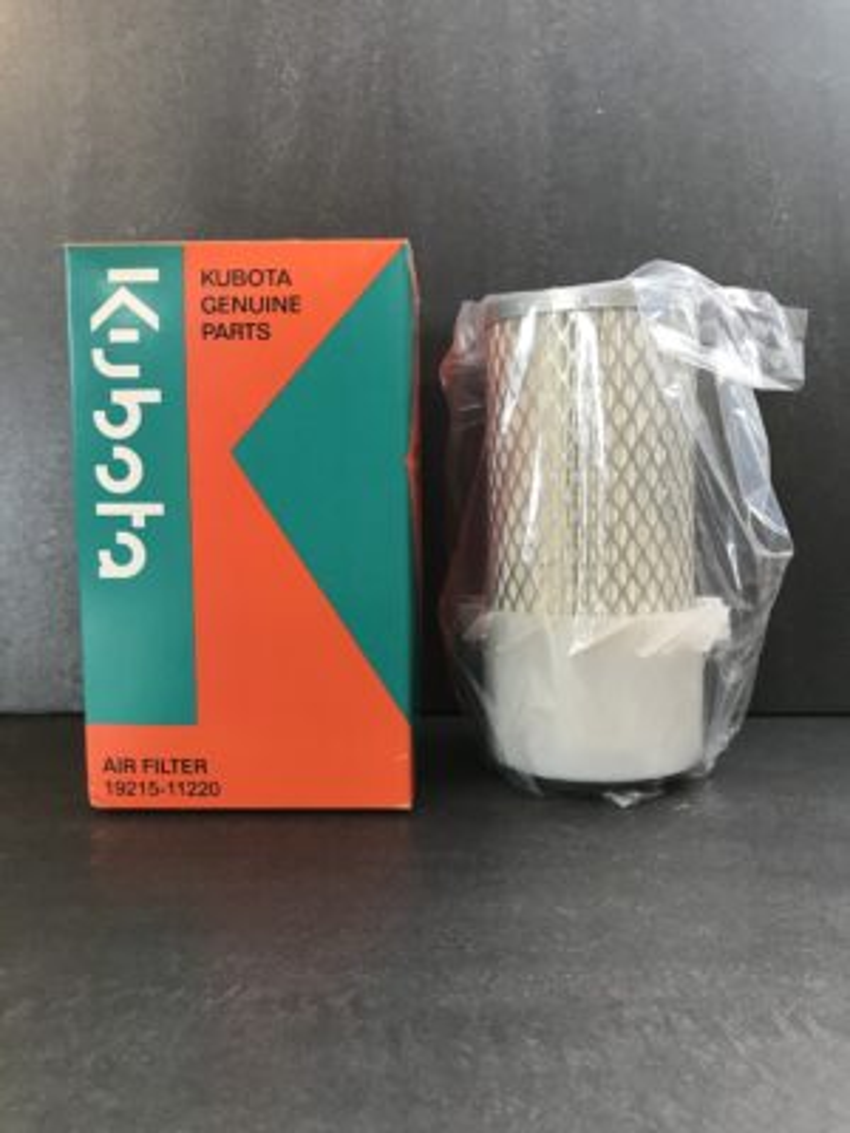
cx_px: 425
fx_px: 917
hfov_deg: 49.7
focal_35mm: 28
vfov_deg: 63.4
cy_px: 566
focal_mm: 4
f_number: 1.8
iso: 40
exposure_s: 1/25
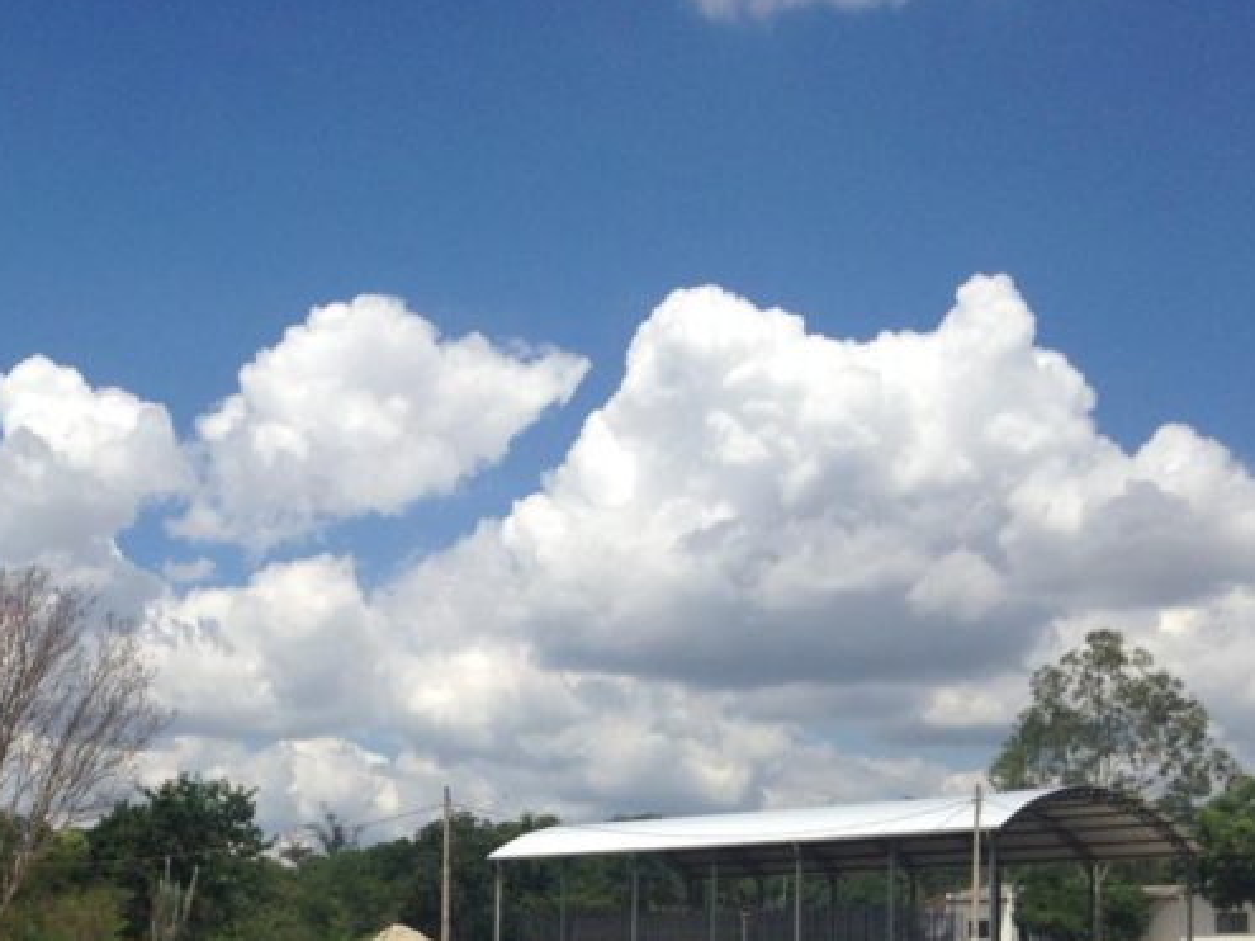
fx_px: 2175
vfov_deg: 23.8
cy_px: 843
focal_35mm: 60
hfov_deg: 31.6
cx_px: 302
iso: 50
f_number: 2.4
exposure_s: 1/3876
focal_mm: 4.12
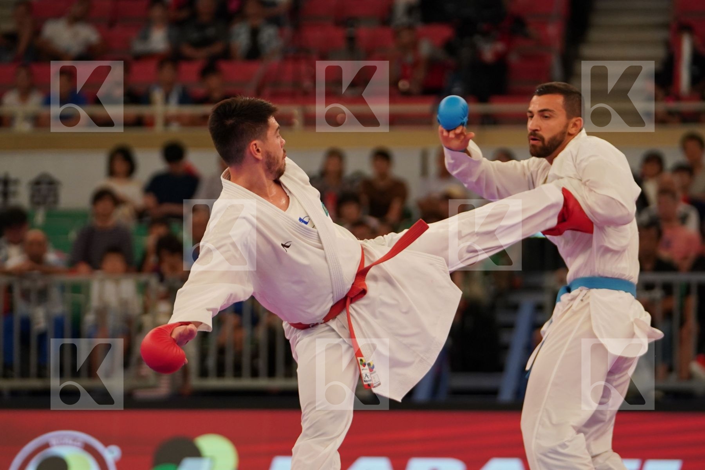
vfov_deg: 6.4
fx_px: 4191
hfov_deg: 9.6
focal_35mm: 214
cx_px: 352
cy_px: 235
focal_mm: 143
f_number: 2.8
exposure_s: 1/1000
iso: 1600
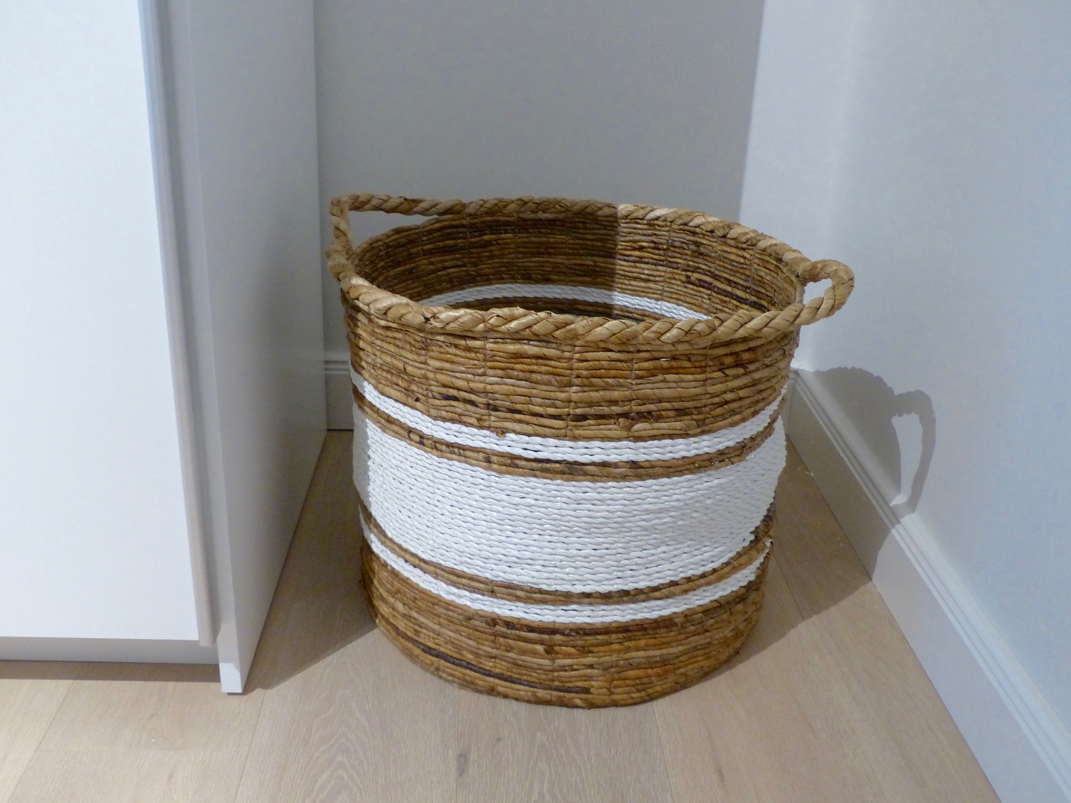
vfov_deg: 41.8
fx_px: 1052
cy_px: 402
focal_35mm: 34
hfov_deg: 54.0
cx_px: 536
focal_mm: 6
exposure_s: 1/8
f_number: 2.8
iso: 320
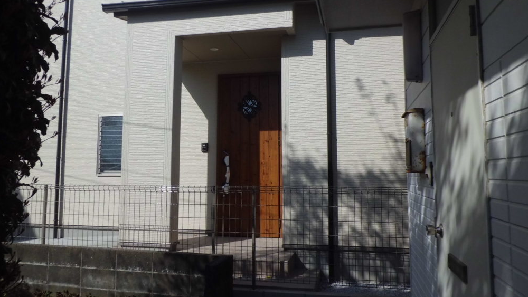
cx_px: 260
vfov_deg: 40.1
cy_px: 131
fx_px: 406
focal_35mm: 29
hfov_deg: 66.1
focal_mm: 4.7
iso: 64
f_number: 7.9
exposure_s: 1/320
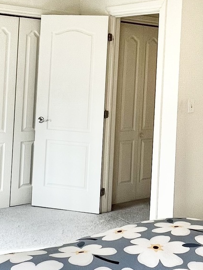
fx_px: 414
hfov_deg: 27.2
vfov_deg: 35.4
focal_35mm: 53
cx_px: 149
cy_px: 68
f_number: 1.8
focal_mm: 1.57
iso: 100
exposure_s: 1/120
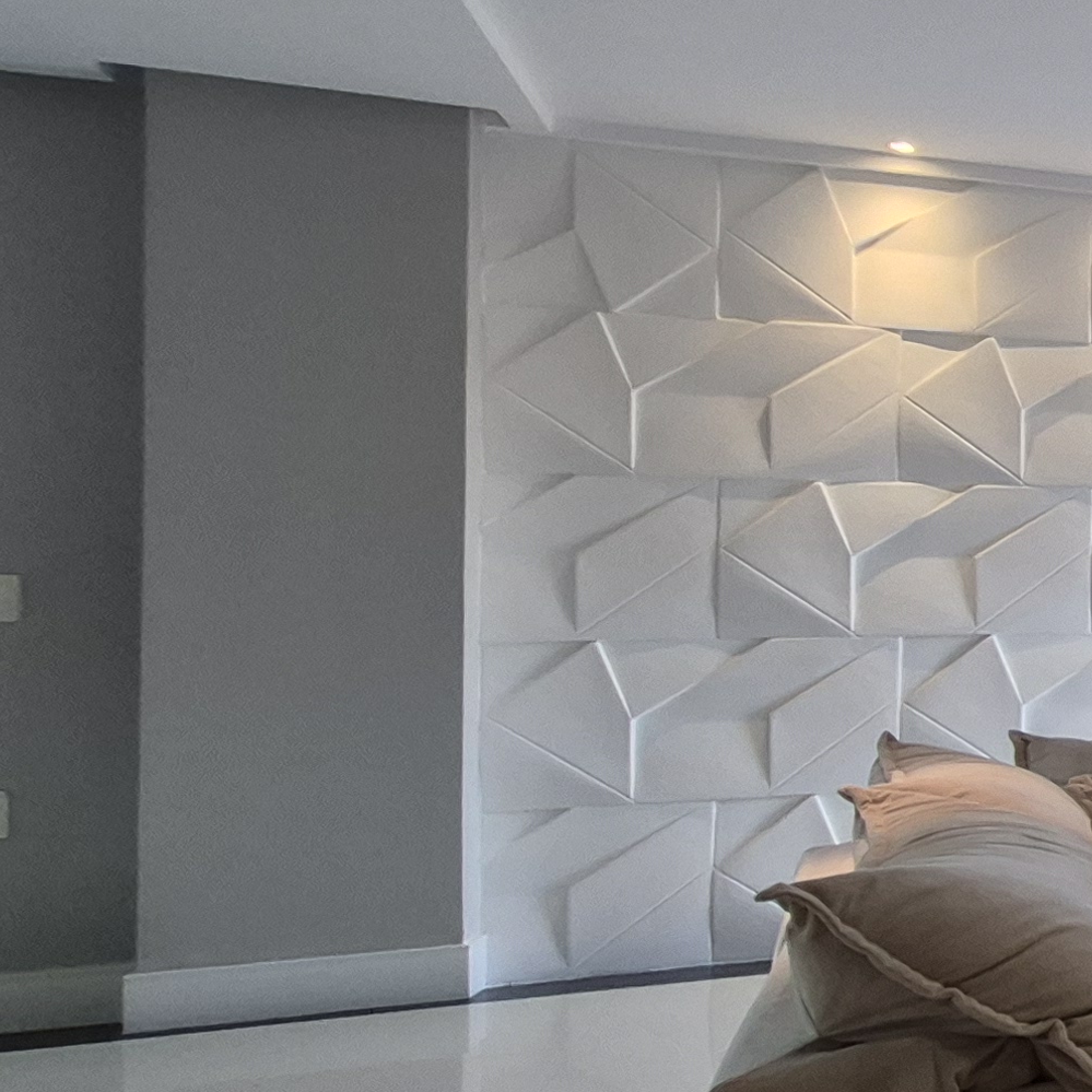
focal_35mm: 46
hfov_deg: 20.1
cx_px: 2132
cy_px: 637
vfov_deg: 36.7
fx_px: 1642
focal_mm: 1.74
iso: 80
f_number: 2.2
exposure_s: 1/60
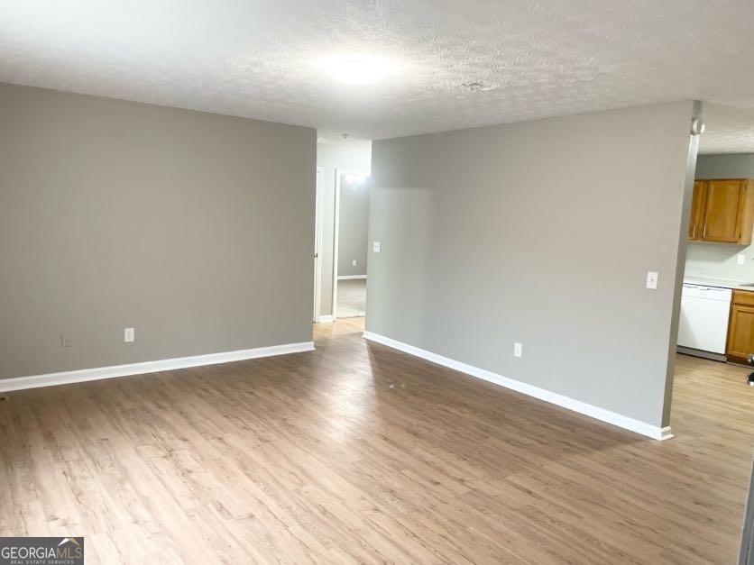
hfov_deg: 67.3
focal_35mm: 26
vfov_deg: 53.1
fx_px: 566
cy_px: 282
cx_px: 377
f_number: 1.6
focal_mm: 4.2
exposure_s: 1/60
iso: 250
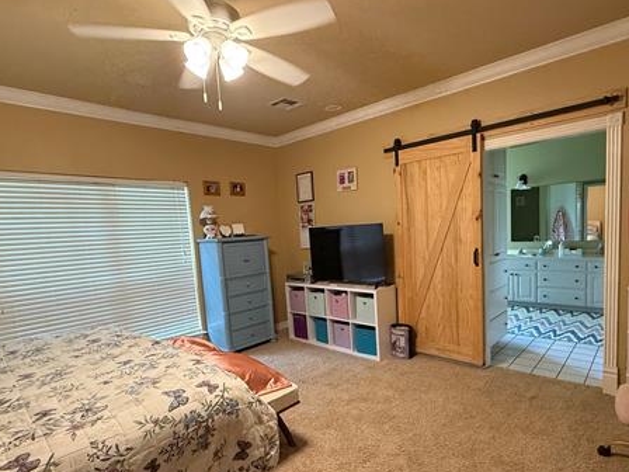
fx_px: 363
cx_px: 337
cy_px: 266
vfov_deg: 65.7
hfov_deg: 81.6
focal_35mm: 20
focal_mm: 2.22
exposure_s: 1/60
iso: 500
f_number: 2.2
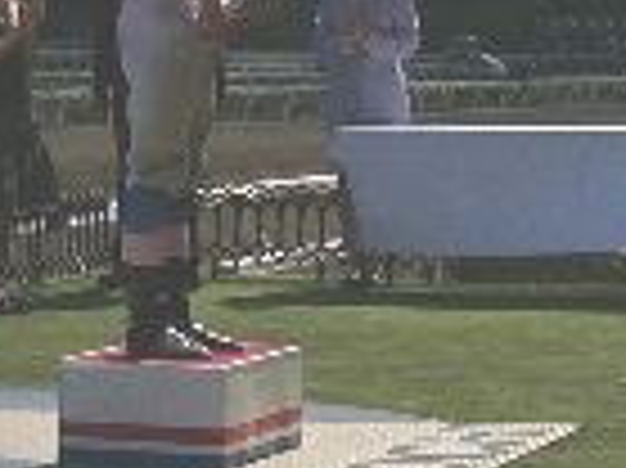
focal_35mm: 166
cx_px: 320
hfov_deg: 11.9
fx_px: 2999
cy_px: -9
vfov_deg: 8.9
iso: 50
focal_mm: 6
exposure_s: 1/1600
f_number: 8
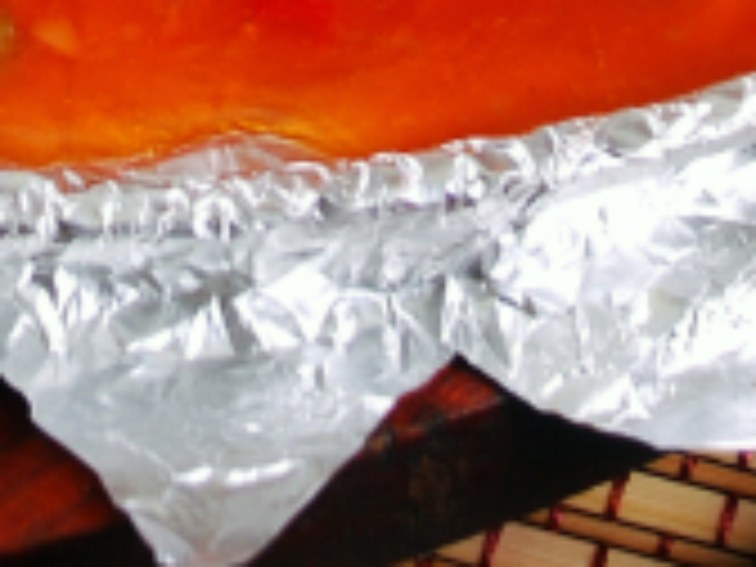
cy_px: -943
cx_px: 36
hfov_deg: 4.7
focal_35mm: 423
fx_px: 9238
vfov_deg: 3.5
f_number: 7.1
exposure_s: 1/200
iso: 100
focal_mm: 48
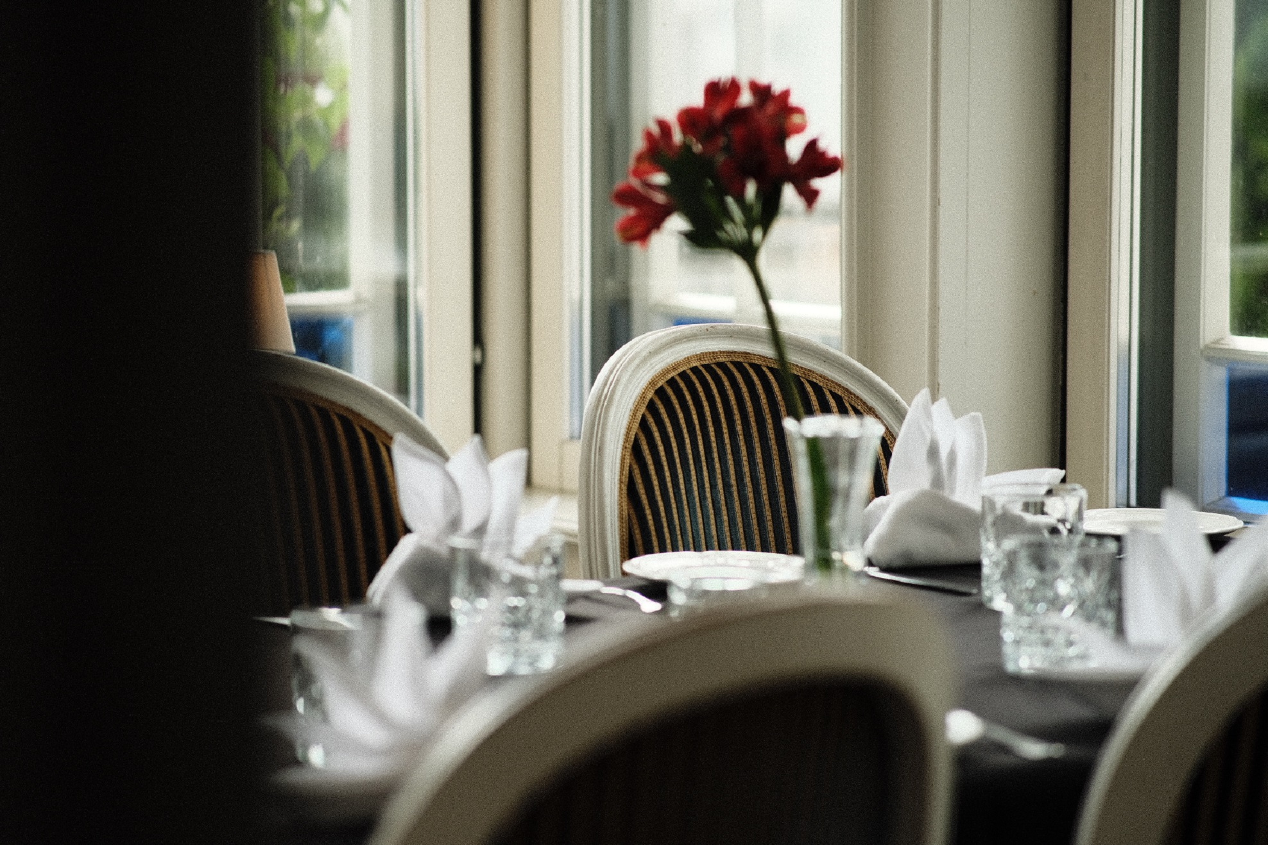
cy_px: 422
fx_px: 4508
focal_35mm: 128
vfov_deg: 10.7
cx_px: 634
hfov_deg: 16.0
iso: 640
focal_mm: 85
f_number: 2
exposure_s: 1/1250
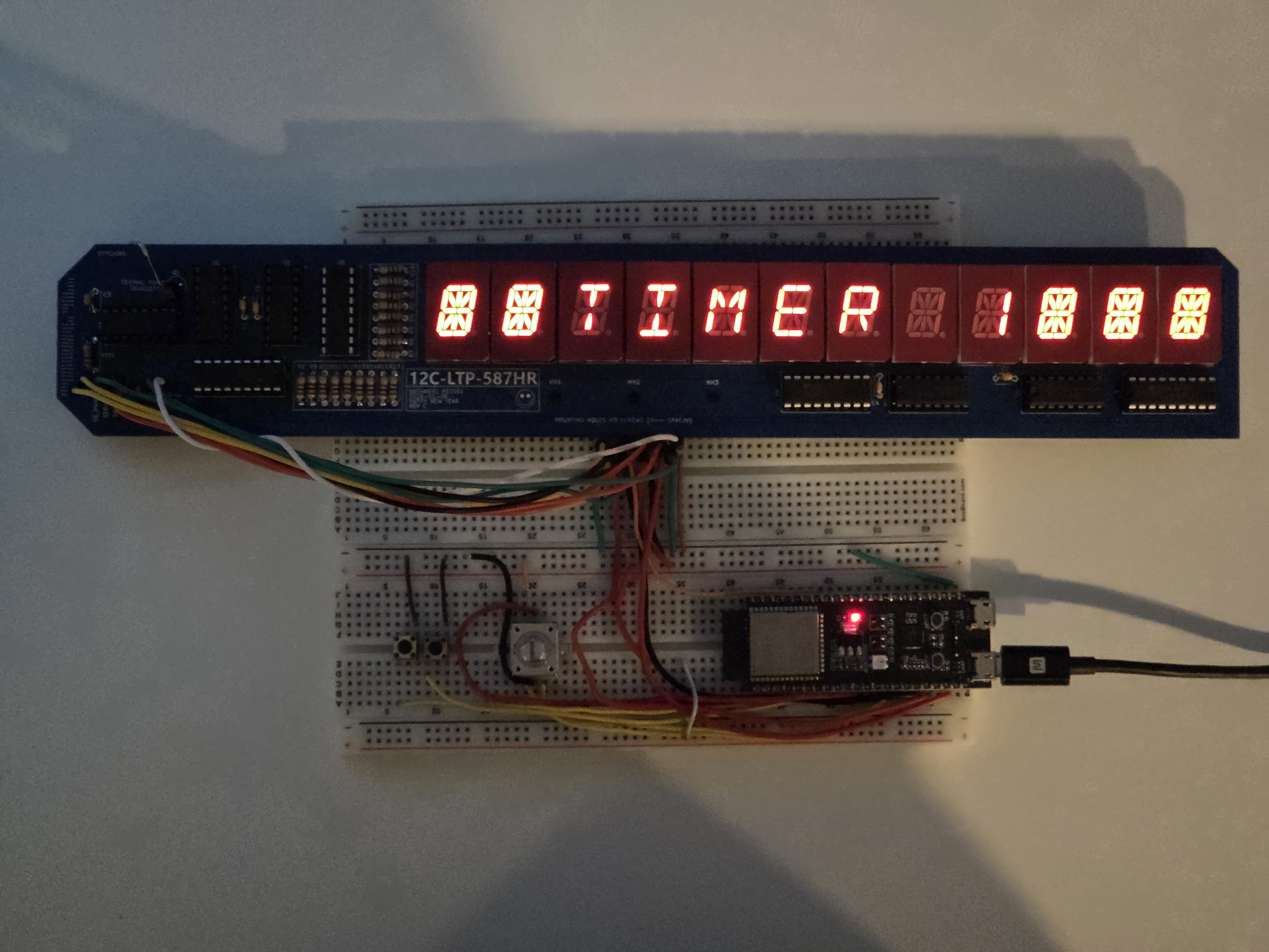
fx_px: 2529
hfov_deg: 28.2
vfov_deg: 21.3
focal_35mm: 69
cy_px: 476
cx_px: 634
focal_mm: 7
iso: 1250
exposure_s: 1/30
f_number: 2.4
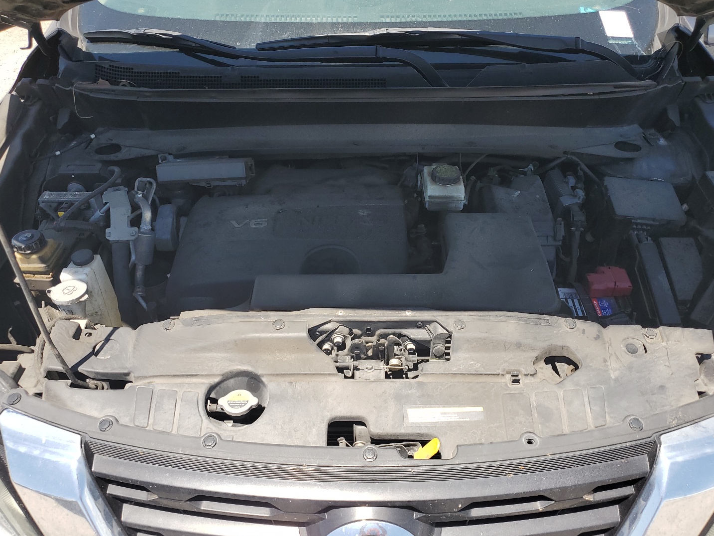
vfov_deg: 48.2
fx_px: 598
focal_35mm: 29
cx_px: 367
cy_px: 272
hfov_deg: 61.6
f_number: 1.5
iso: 50
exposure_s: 1/1250
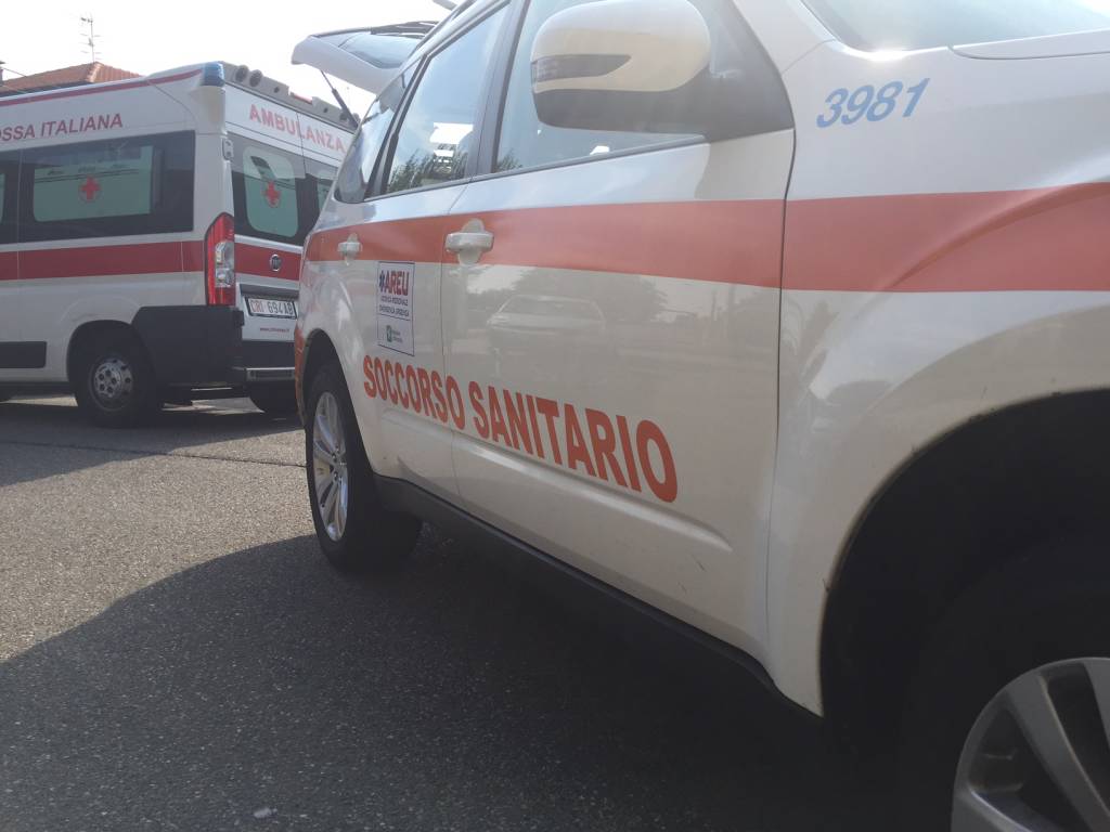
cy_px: 416
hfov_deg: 61.7
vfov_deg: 48.2
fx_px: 930
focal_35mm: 29
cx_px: 555
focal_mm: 4.15
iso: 32
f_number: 2.2
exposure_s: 1/942
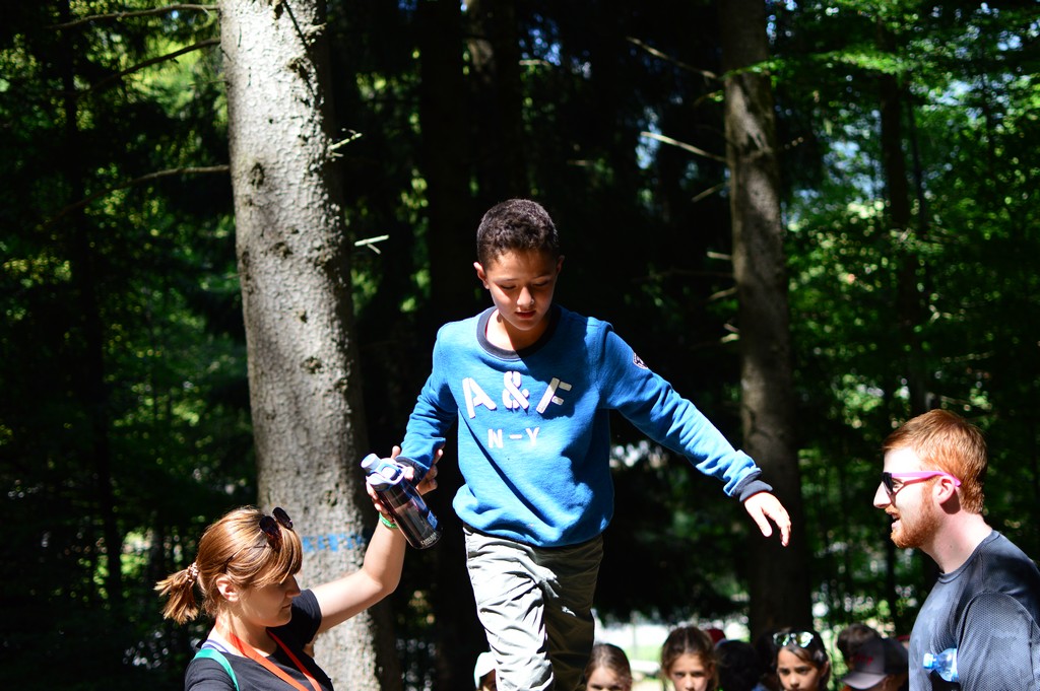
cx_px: 520
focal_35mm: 52
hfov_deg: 37.9
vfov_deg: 25.7
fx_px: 1515
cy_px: 346
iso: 100
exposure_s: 1/500
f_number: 1.8
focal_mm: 35
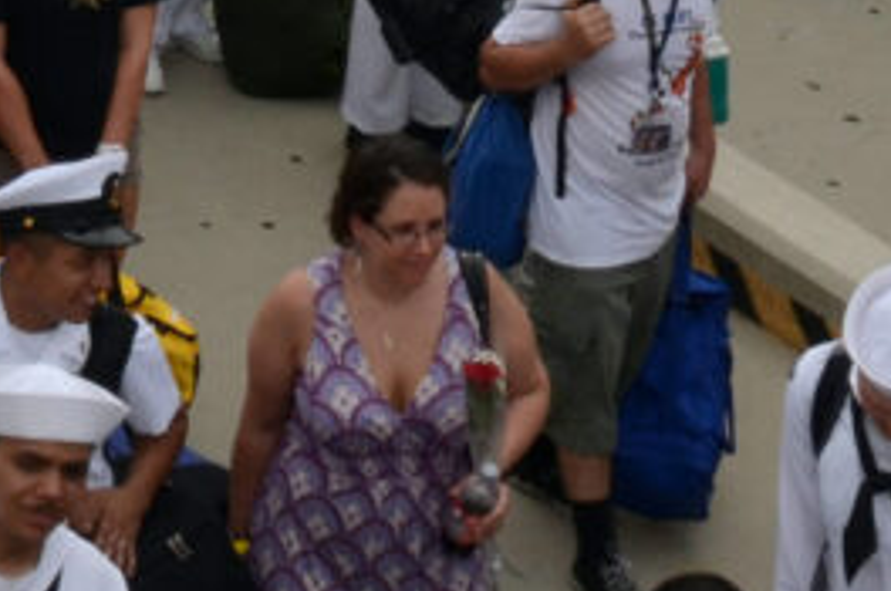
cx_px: 334
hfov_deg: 13.1
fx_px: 3879
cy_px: -1025
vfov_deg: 7.8
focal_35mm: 157
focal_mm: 18
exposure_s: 1/200
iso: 400
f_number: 14
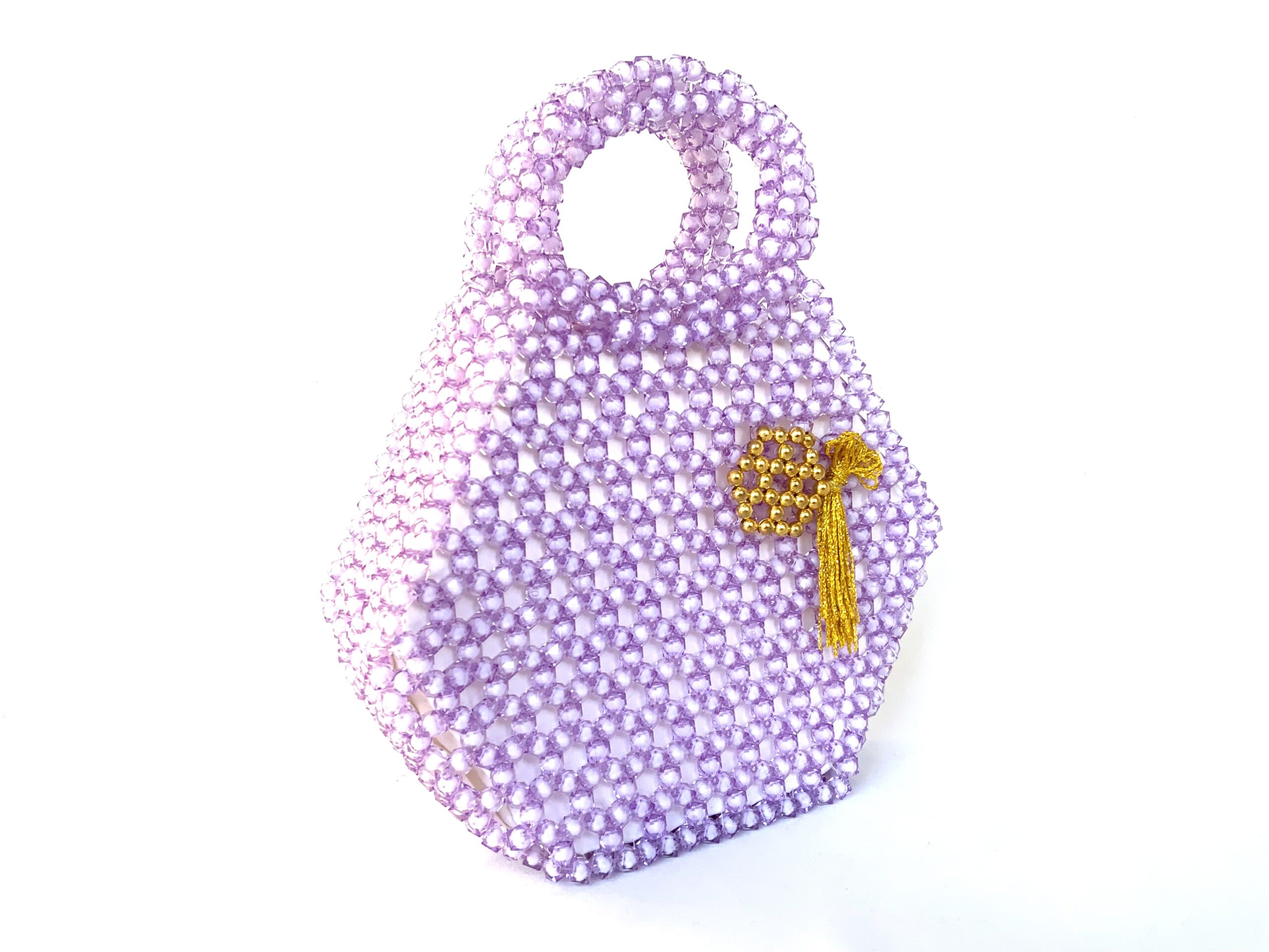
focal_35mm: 29
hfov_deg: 61.7
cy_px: 476
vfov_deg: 48.2
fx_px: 1063
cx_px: 634
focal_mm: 3
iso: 16
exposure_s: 1/128
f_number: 1.8
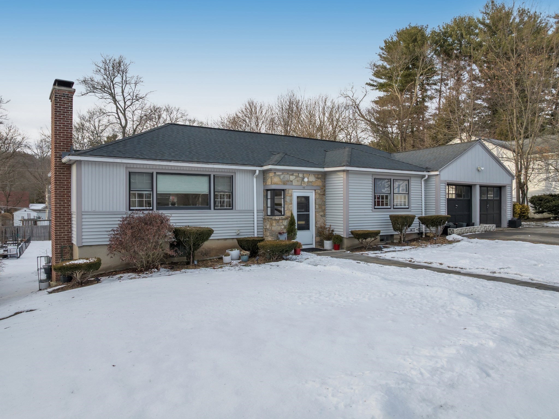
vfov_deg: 56.8
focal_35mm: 24
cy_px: 210
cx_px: 280
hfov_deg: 71.6
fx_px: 387
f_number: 2.8
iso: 120
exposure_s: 1/25
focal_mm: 12.29
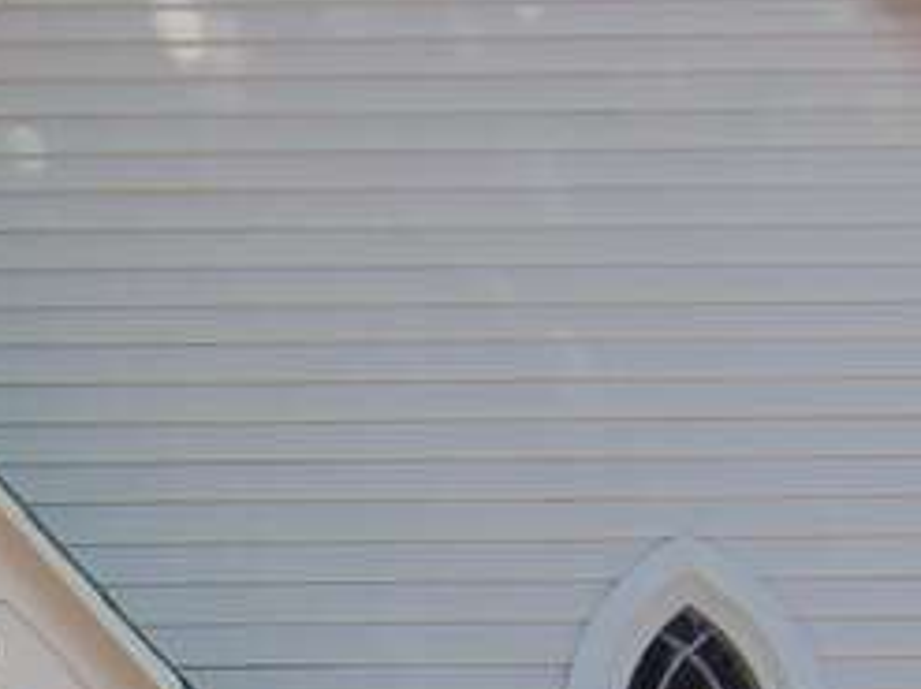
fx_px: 3271
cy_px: 1028
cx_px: -380
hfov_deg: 15.1
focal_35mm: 123
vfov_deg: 11.5
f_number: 4.3
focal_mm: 6.8
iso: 64
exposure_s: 1/160
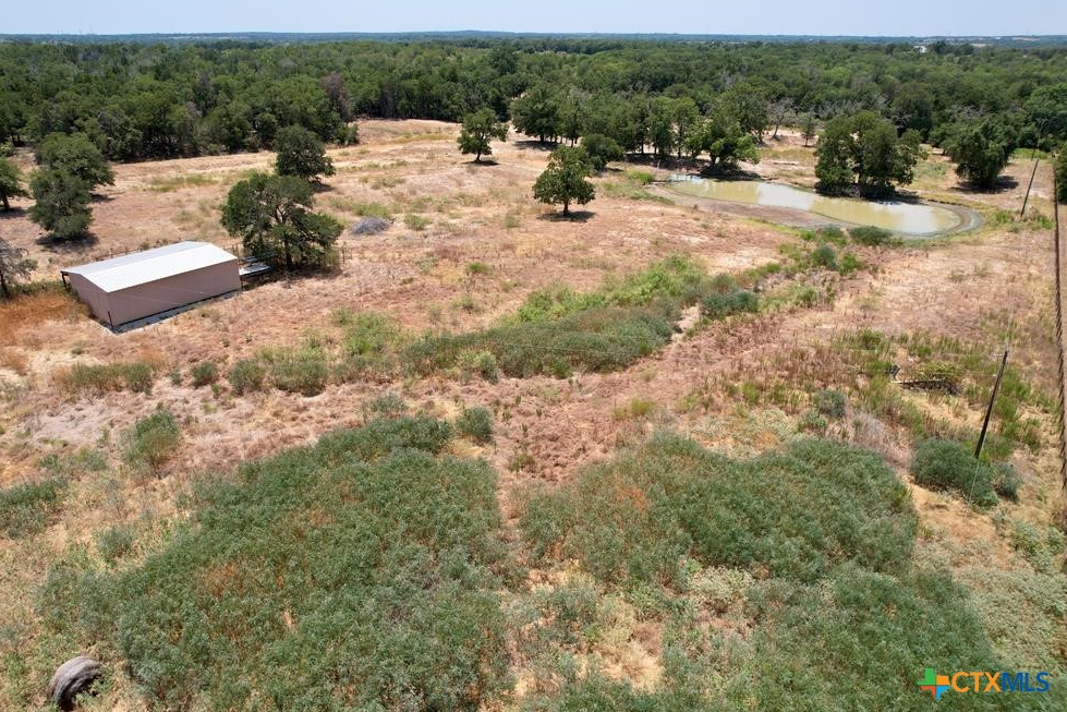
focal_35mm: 23
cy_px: 350
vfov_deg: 55.1
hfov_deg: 76.1
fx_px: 682
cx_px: 518
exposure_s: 1/1500
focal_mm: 8.38
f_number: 2.8
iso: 100
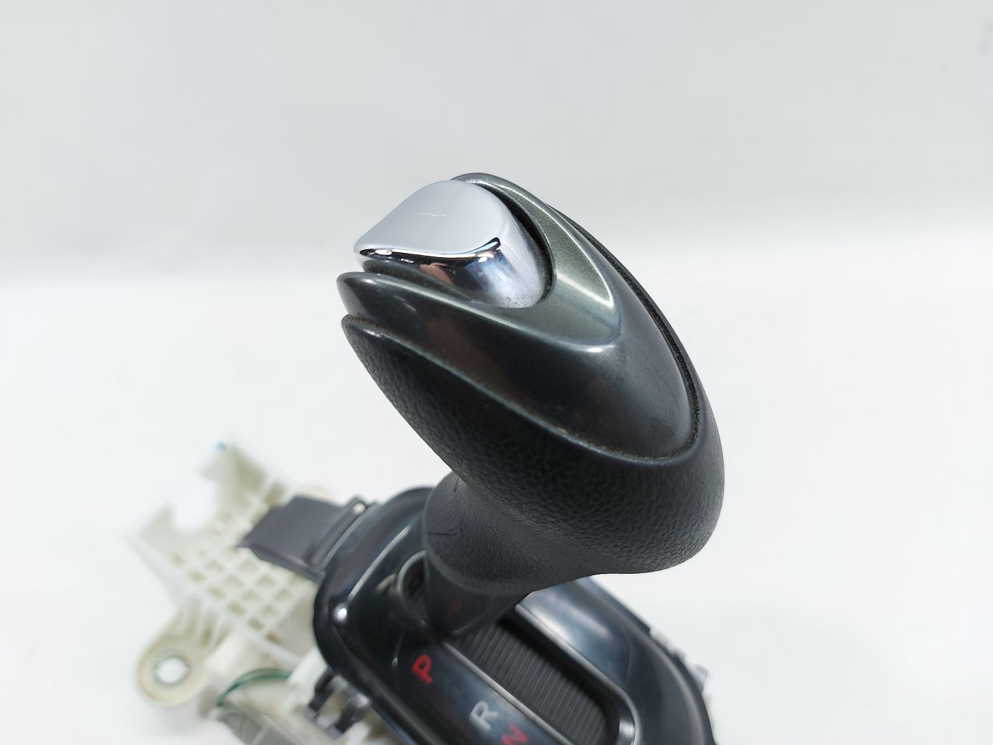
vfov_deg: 56.8
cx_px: 496
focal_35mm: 24
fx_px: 688
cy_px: 372
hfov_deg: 71.6
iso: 64
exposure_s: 1/50
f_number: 1.8
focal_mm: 5.23
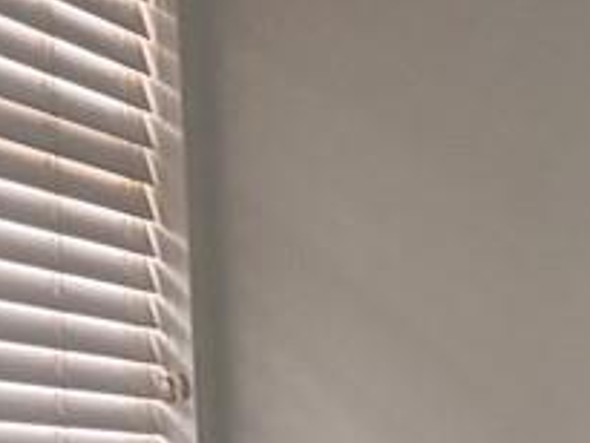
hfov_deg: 8.9
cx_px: 1367
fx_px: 3462
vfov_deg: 6.9
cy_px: 1122
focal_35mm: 203
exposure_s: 1/40
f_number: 1.6
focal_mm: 5.96
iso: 500
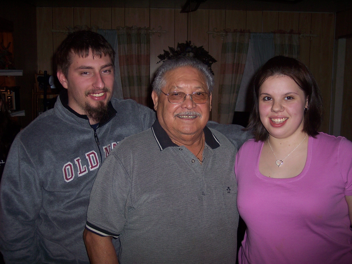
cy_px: 132
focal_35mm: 39
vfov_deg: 36.8
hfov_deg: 47.9
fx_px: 397
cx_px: 176
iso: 100
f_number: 2.8
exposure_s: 1/60
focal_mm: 8
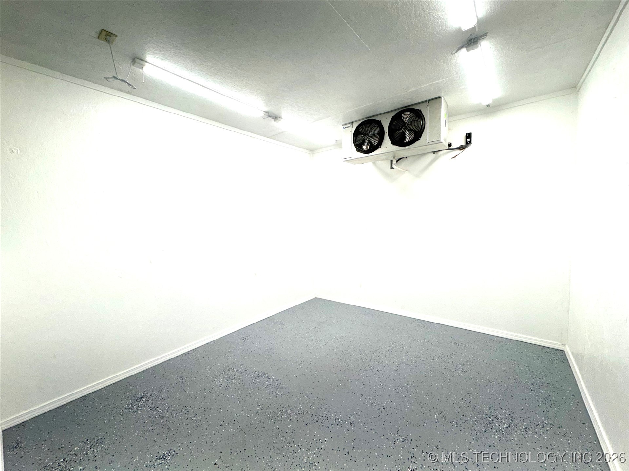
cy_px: 236
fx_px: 254
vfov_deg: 85.7
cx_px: 314
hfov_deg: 102.1
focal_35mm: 14
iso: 40
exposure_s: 1/251
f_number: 2.2
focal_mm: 2.22
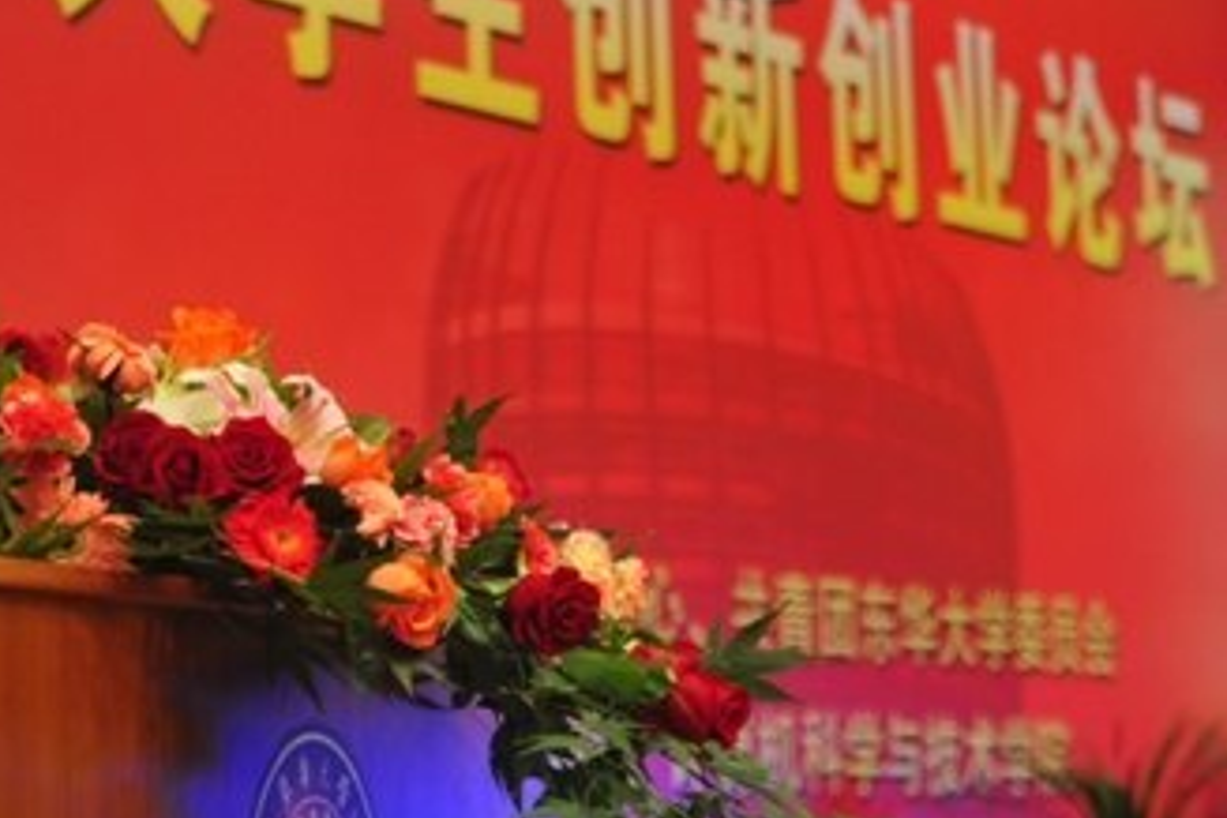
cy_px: 229
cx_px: 26
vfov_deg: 11.2
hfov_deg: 16.5
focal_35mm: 122
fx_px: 4158
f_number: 3.8
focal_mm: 52
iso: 1250
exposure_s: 1/30
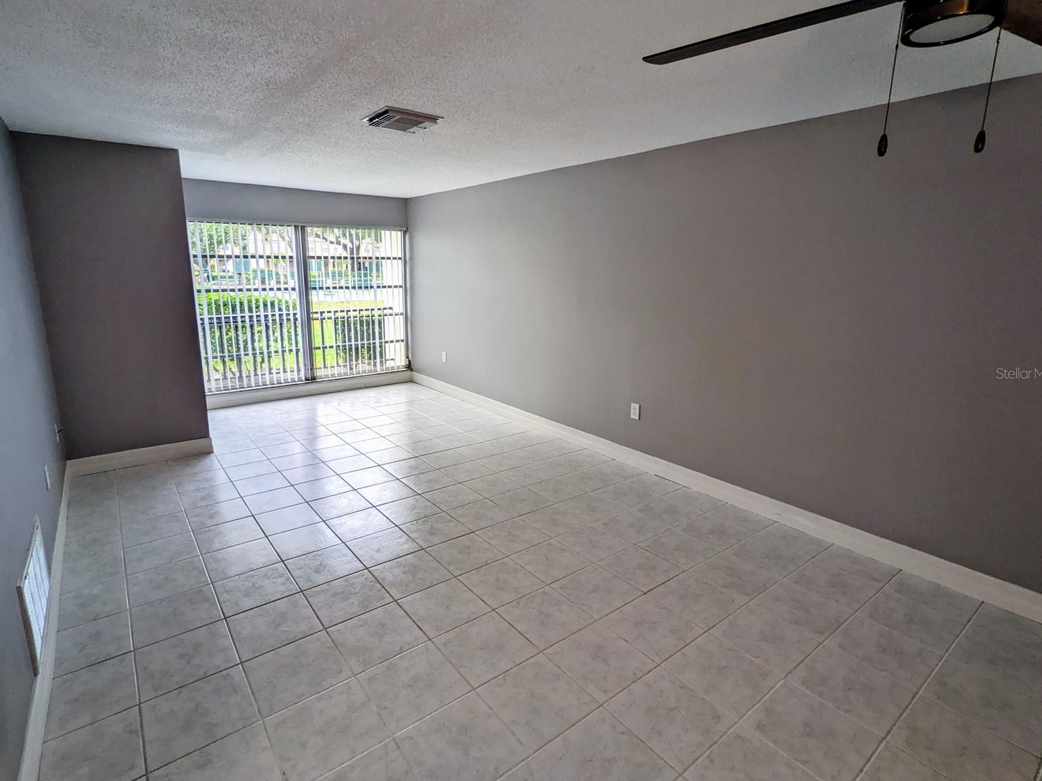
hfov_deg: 91.0
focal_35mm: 17
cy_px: 373
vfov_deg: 74.7
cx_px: 508
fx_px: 512
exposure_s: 1/60
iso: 47
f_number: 2.2
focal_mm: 2.22
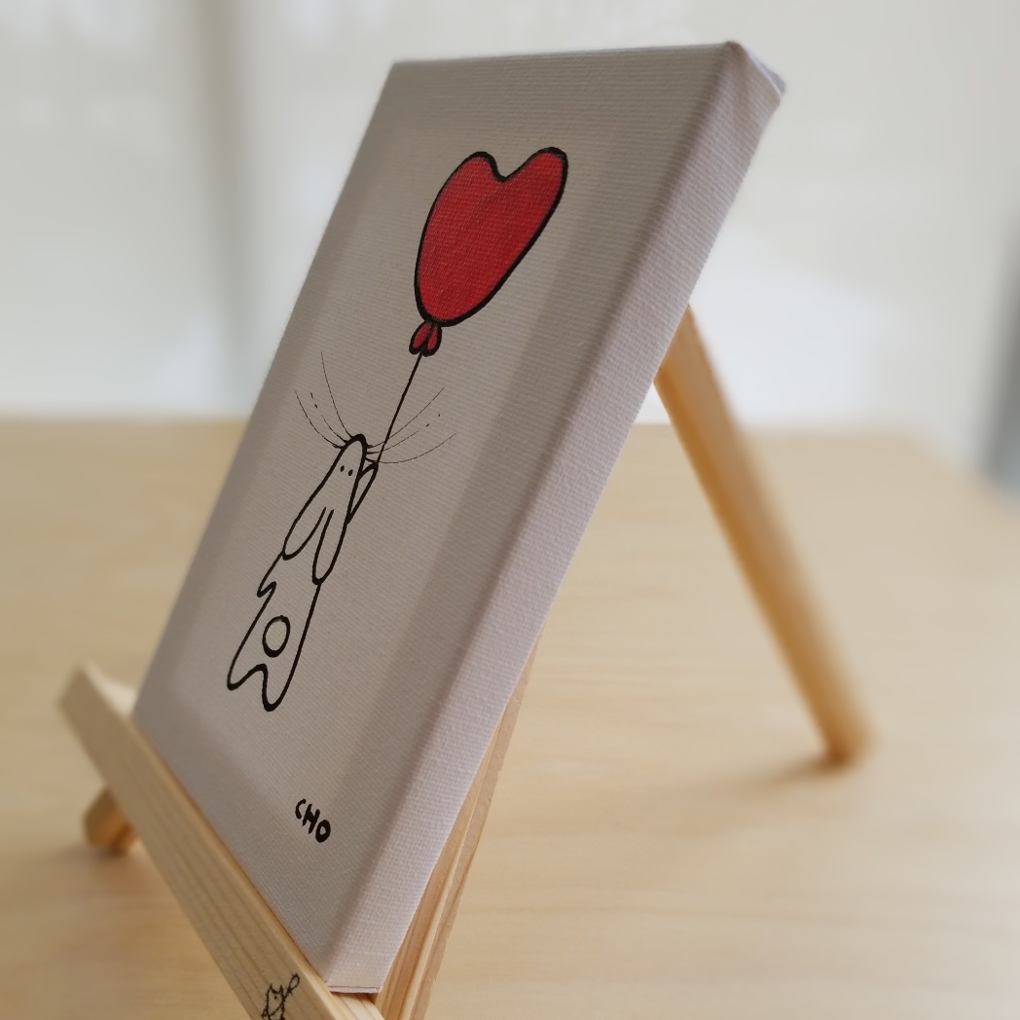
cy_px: 670
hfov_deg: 48.4
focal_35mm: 34
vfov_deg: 47.8
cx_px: 502
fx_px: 1133
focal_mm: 4.3
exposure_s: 1/215
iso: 50
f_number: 1.7
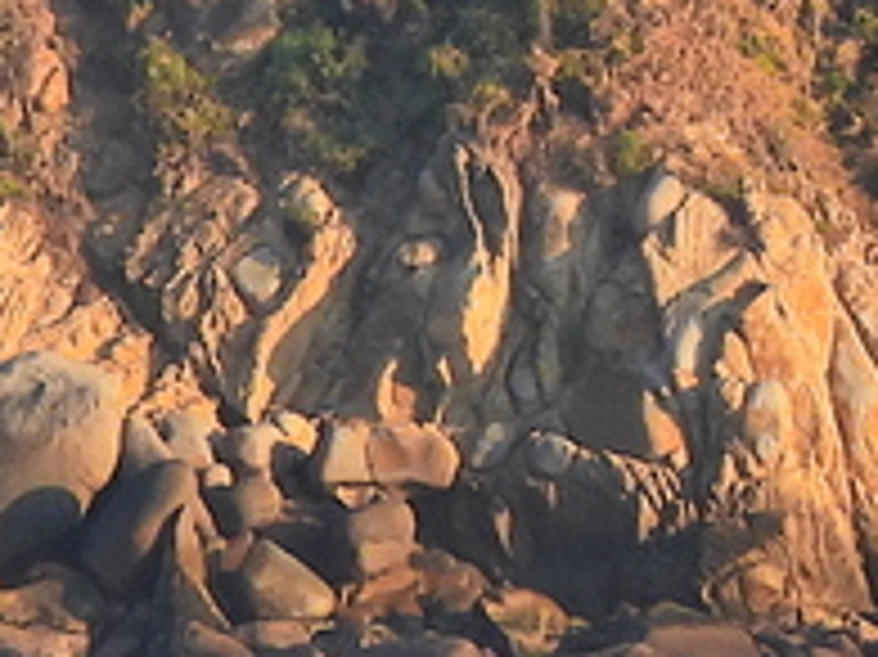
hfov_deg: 1.0
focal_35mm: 1968
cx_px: 1621
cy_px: -716
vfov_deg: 0.8
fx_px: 49886
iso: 100
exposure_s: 1/500
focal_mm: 53.5
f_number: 5
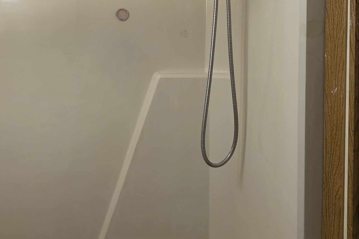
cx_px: 115
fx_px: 349
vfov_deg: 37.1
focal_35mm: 35
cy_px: 66
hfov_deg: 53.2
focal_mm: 2.2
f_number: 1.9
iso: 160
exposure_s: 1/60
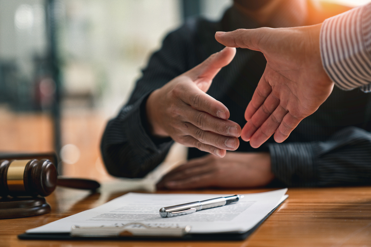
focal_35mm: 70
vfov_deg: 19.5
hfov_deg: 28.8
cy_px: 124
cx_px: 186
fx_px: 721
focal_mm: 70
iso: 200
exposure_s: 1/160
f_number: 2.8
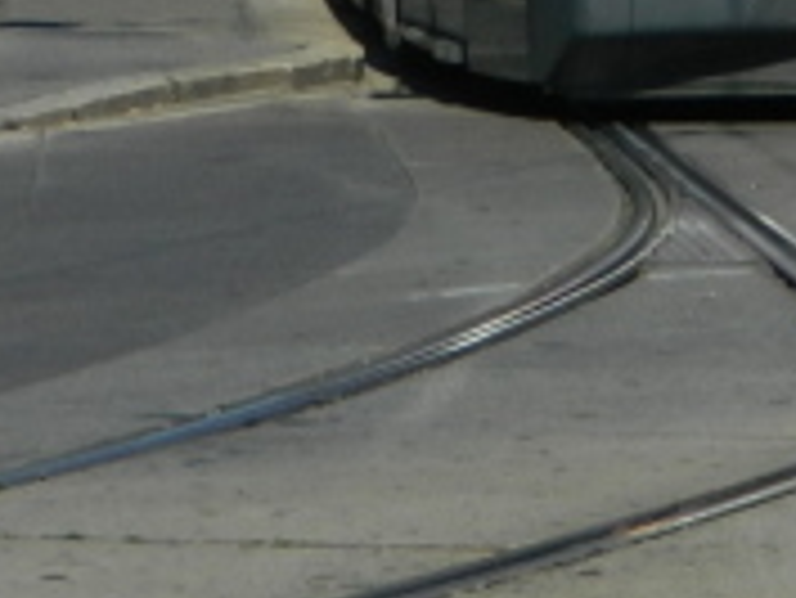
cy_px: -746
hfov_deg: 6.0
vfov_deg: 4.4
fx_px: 7594
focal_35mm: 330
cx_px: 634
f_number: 10.7
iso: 80
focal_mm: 10.2
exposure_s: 1/160
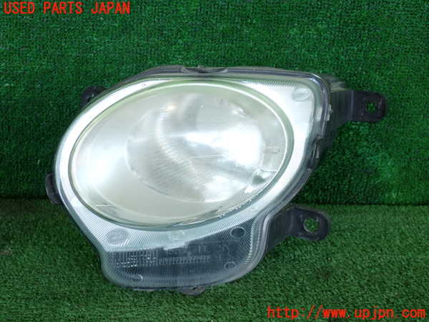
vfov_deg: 30.9
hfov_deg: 40.4
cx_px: 214
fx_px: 582
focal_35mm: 47
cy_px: 161
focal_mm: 8.4
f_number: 3.1
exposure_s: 1/125
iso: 160
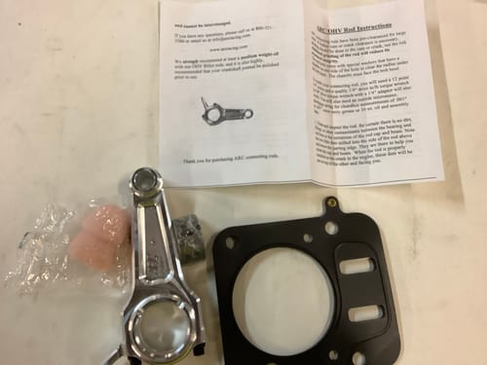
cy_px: 182
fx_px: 436
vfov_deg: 45.4
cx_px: 244
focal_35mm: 31
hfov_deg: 58.4
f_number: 2.4
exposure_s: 1/50
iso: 160
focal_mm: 3.3
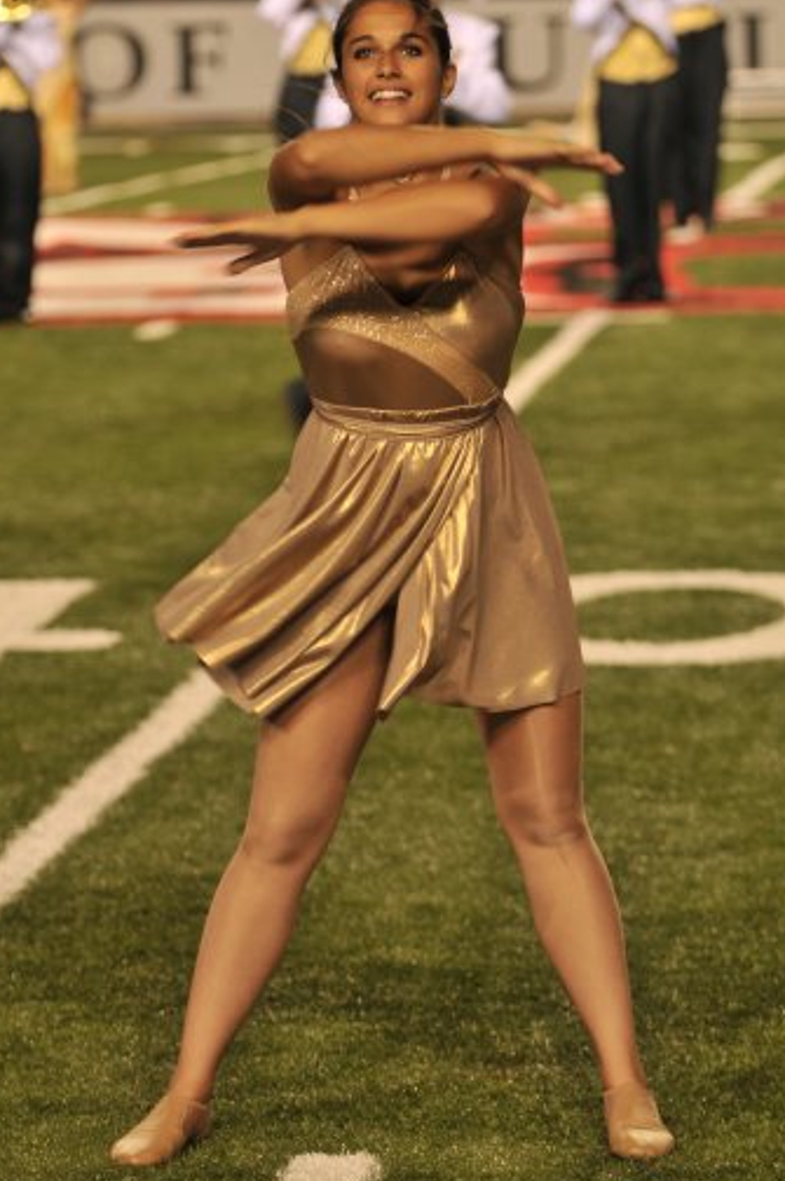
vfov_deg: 11.3
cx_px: 327
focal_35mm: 182
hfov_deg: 7.5
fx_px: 5965
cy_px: 508
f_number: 2.8
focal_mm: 102
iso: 200
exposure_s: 1/80
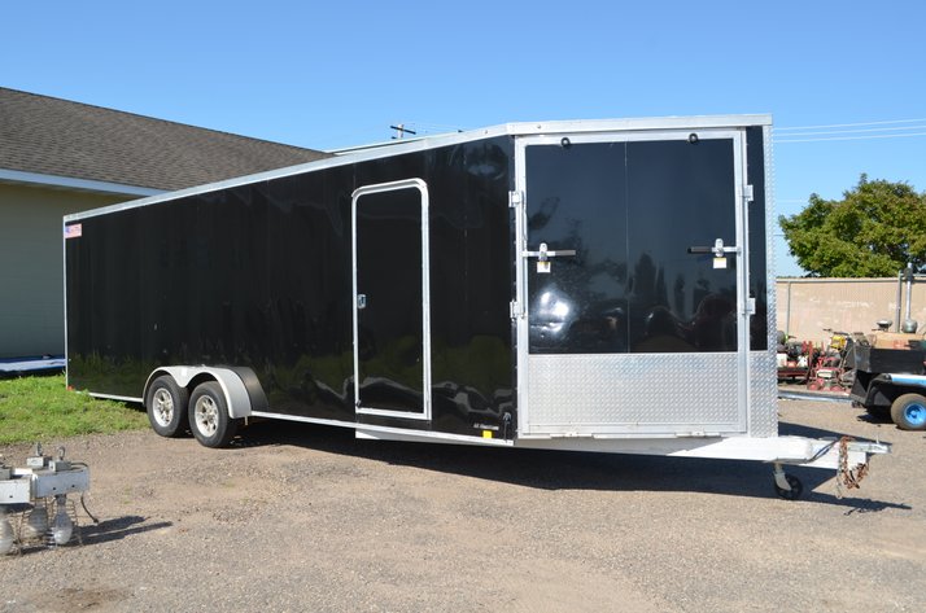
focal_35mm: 30
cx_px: 463
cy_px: 306
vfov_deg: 43.4
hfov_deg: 62.0
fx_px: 770
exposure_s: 1/200
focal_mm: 20
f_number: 9
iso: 100
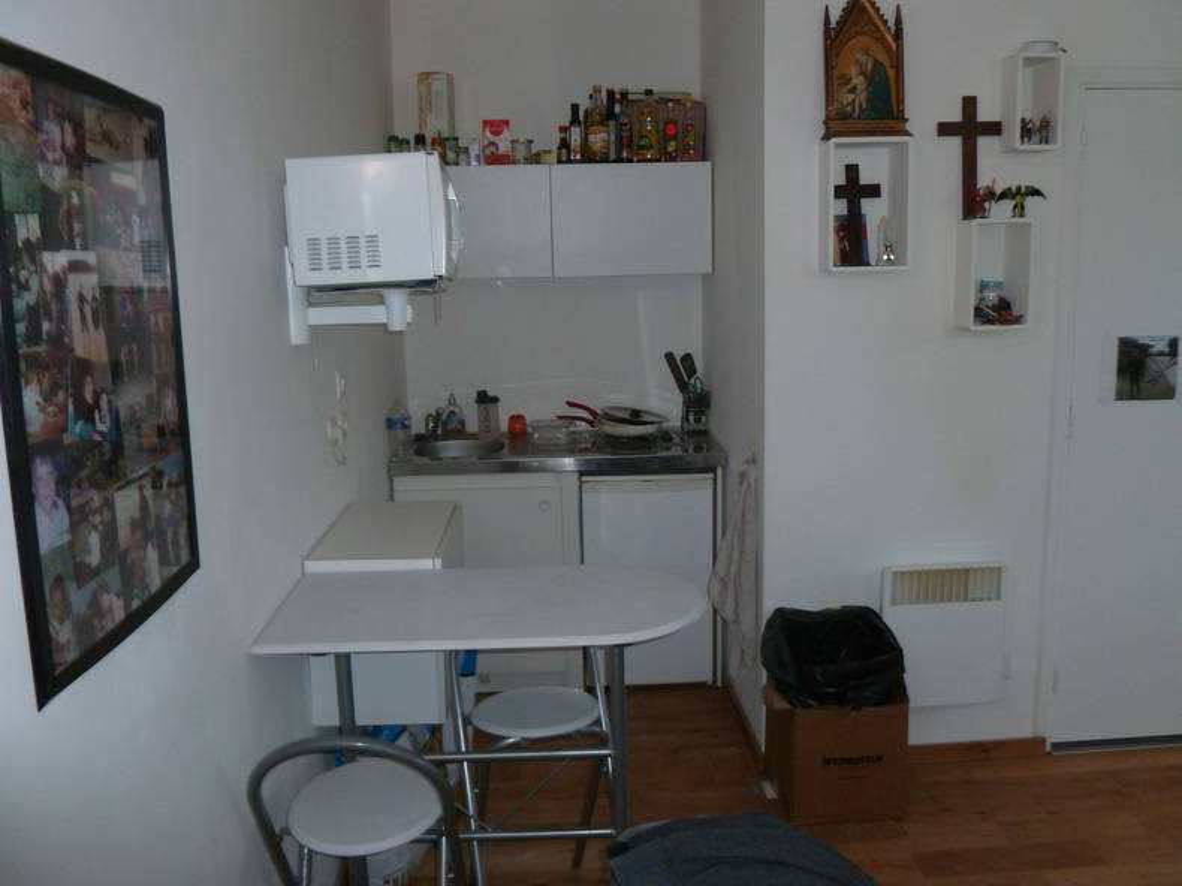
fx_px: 956
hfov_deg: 63.5
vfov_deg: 49.7
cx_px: 591
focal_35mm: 28
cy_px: 443
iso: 250
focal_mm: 5
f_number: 3.3
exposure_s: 1/30
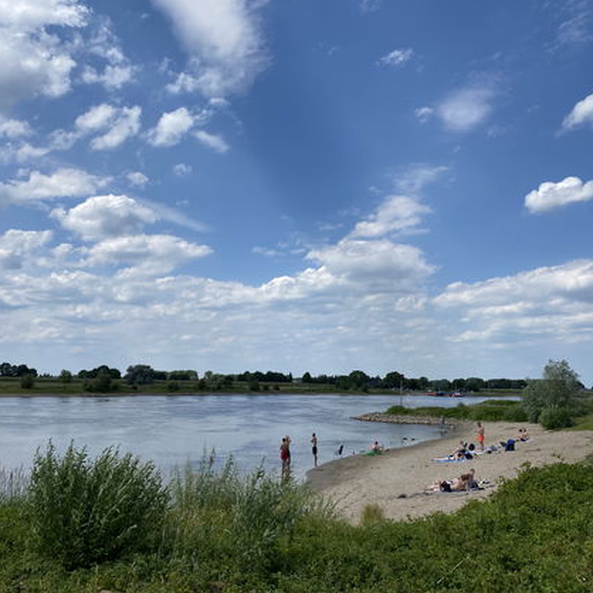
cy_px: 294
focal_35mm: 31
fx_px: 601
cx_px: 270
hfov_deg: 52.5
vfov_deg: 52.5
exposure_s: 1/5495
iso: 32
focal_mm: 4.25
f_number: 1.8
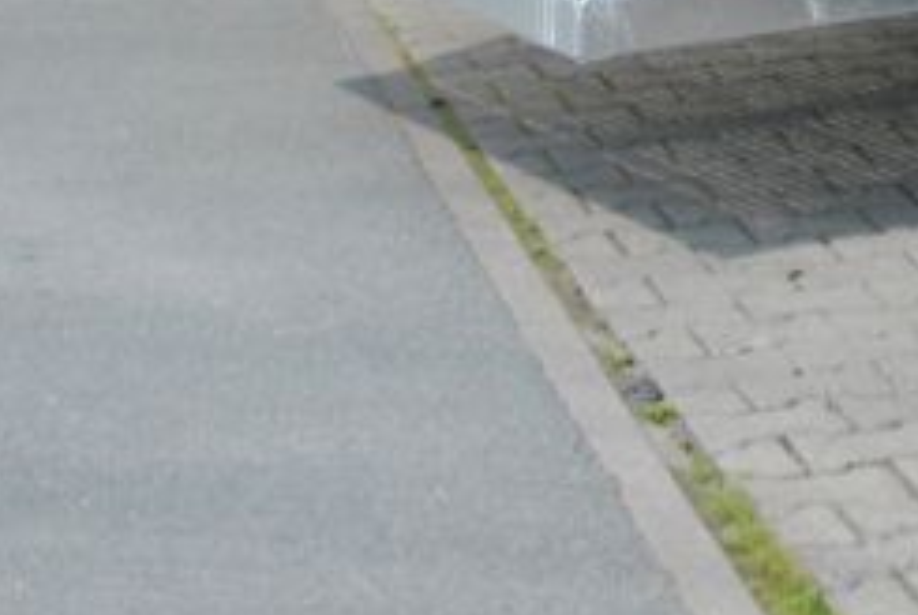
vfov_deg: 8.9
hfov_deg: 13.5
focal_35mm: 147
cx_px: 1188
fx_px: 3753
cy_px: -516
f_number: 7.1
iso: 200
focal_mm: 24
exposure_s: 1/200
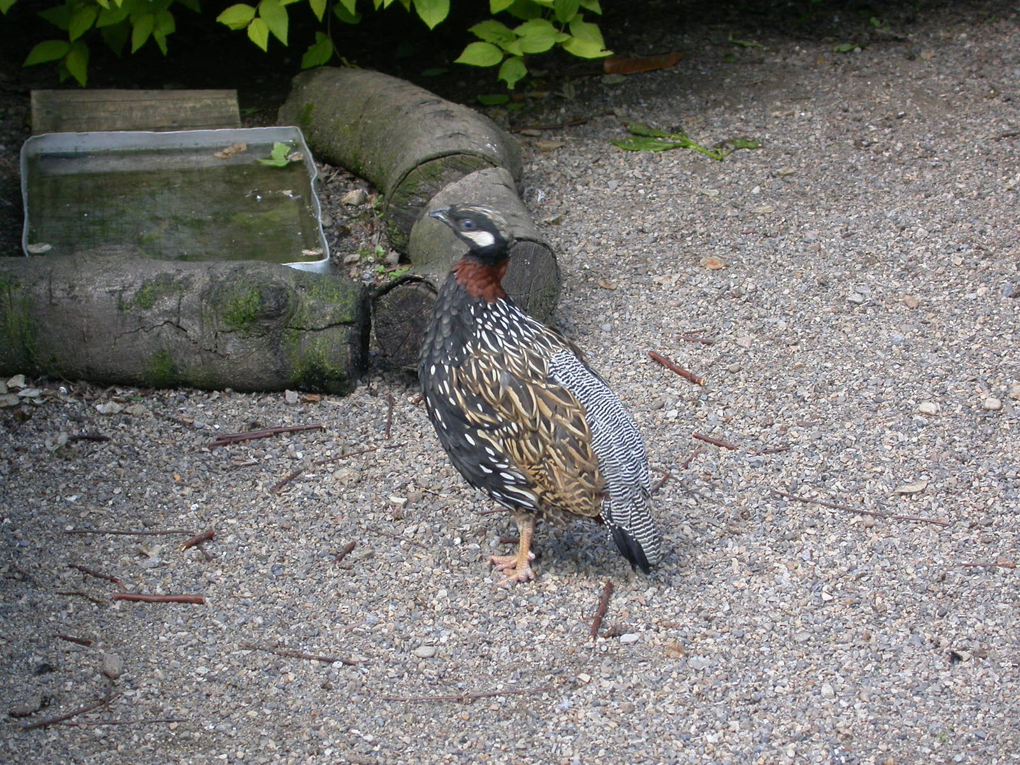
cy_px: 382
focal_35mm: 127
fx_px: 3742
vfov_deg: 11.7
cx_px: 510
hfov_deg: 15.5
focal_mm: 26.4
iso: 100
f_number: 4.5
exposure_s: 1/75.1
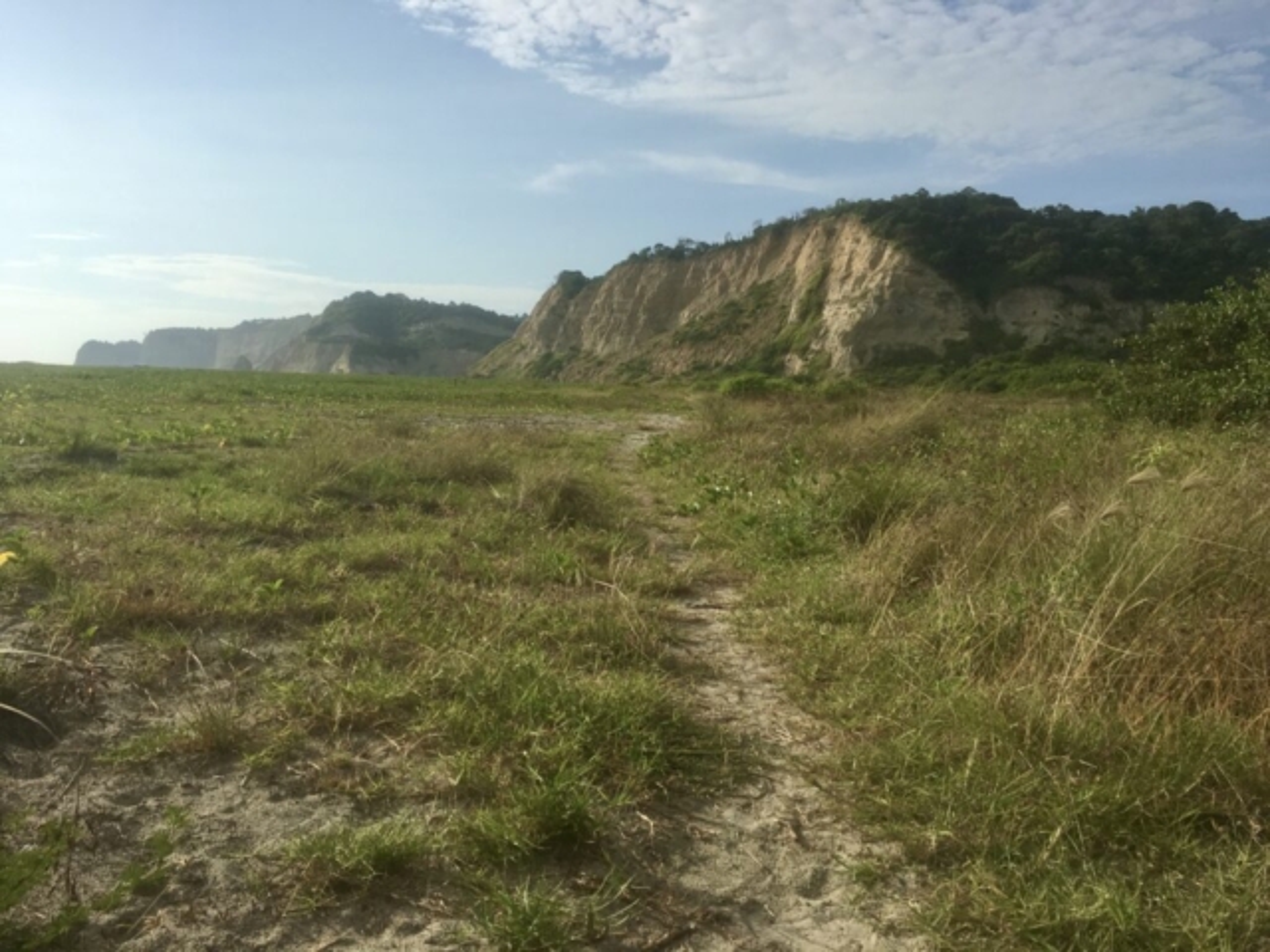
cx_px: 635
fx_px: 1064
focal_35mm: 29
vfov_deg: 48.2
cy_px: 476
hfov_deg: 61.7
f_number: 2.2
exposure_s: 1/2747
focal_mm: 4.15
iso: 25
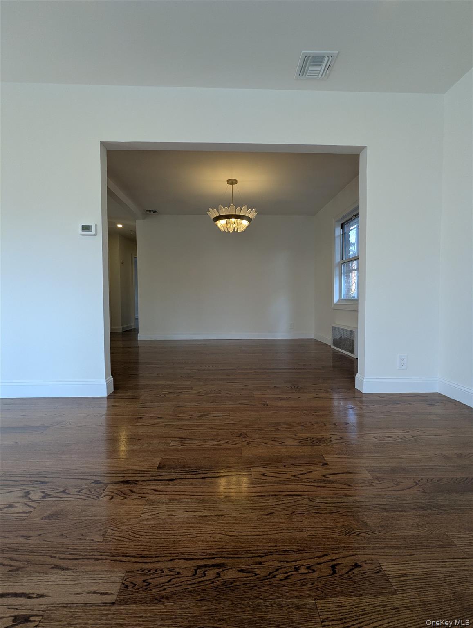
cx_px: 236
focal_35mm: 16
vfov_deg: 94.4
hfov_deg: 78.3
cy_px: 314
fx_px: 291
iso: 48
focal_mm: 2.35
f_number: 2.2
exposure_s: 1/69.8
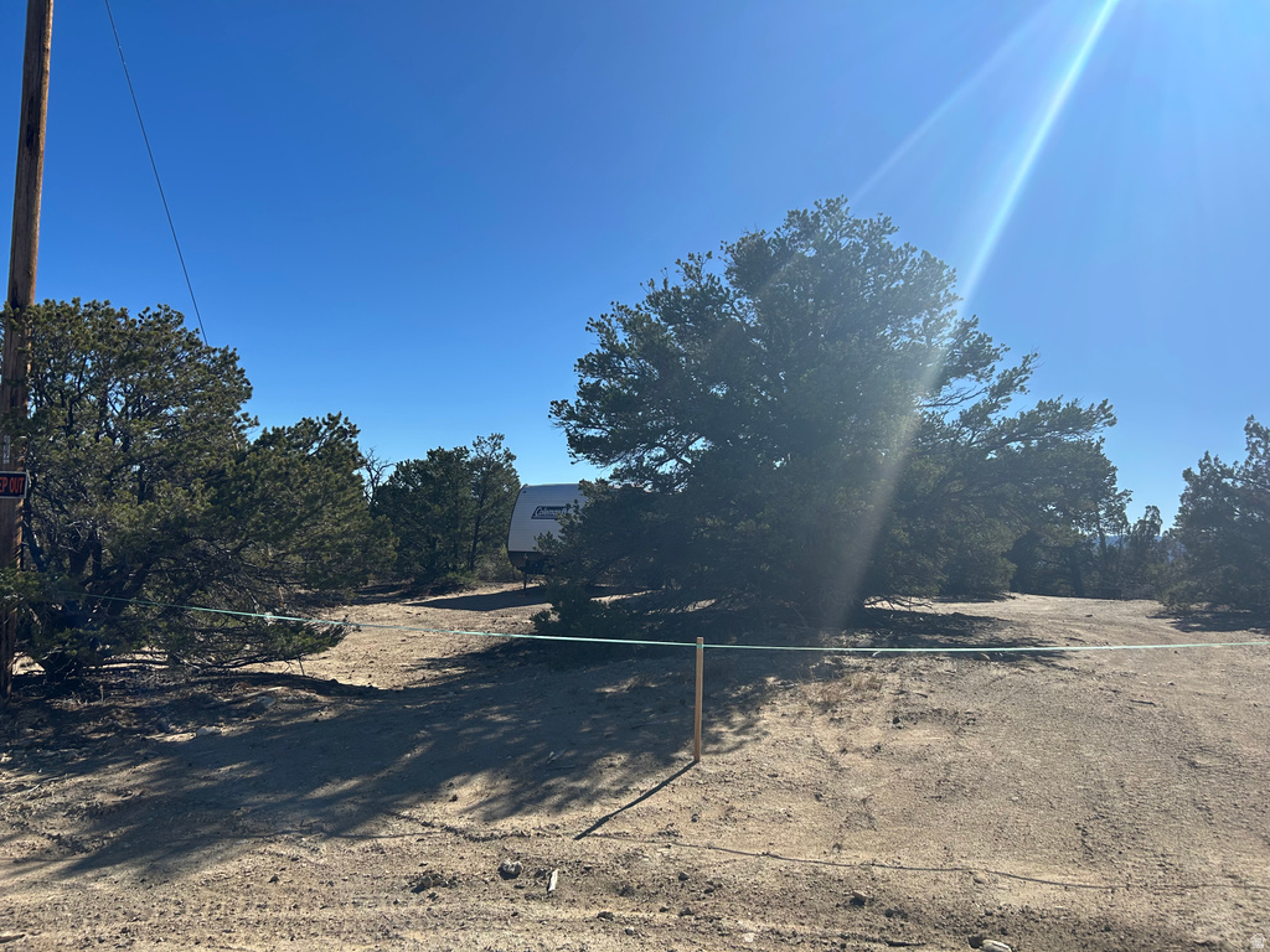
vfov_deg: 53.1
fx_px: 954
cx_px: 635
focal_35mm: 26
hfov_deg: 67.3
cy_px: 476
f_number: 1.5
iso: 50
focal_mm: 5.7
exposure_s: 1/6579
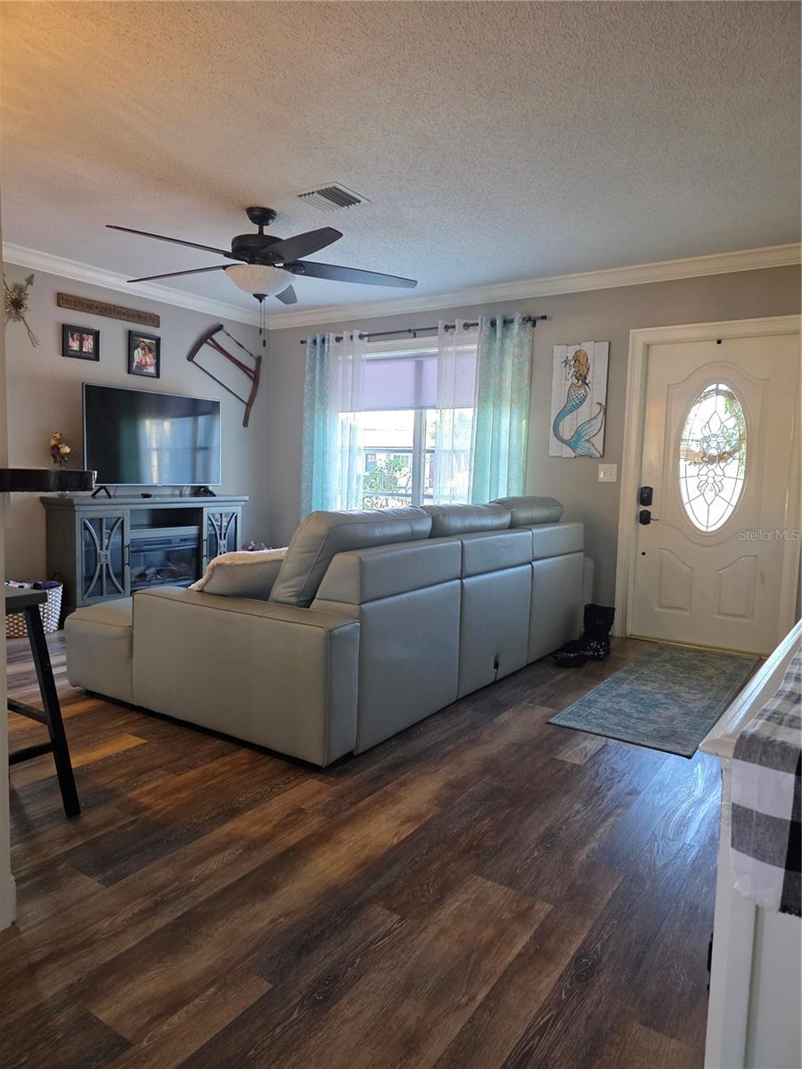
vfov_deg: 73.9
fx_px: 710
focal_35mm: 23
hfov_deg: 58.9
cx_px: 401
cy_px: 534
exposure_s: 1/120
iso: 400
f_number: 1.7
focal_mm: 6.3
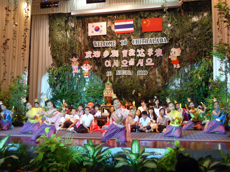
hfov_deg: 42.1
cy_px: 86
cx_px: 115
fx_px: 299
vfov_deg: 32.2
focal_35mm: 45
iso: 200
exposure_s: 1/60
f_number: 3.6
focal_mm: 9.6
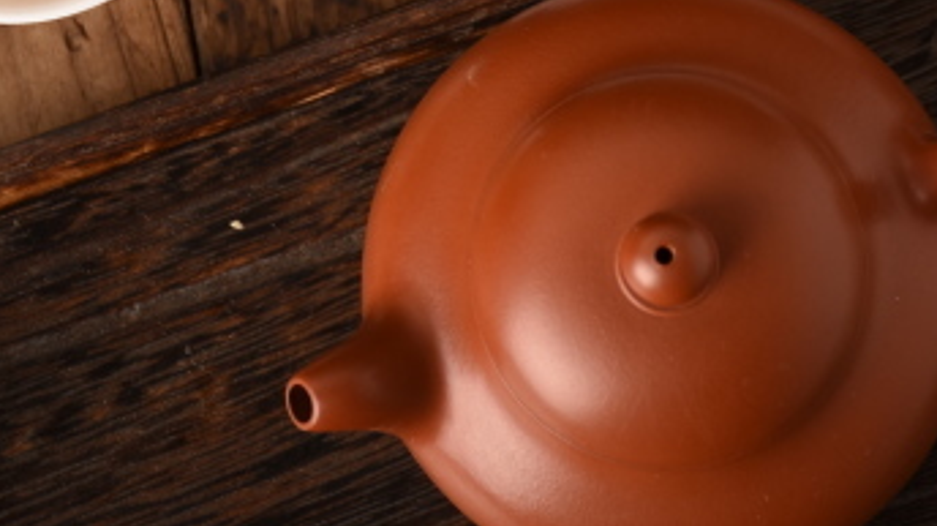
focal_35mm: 234
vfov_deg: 5.2
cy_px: -80
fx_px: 5810
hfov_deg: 9.2
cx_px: 550
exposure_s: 1/250
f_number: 5
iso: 100
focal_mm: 50
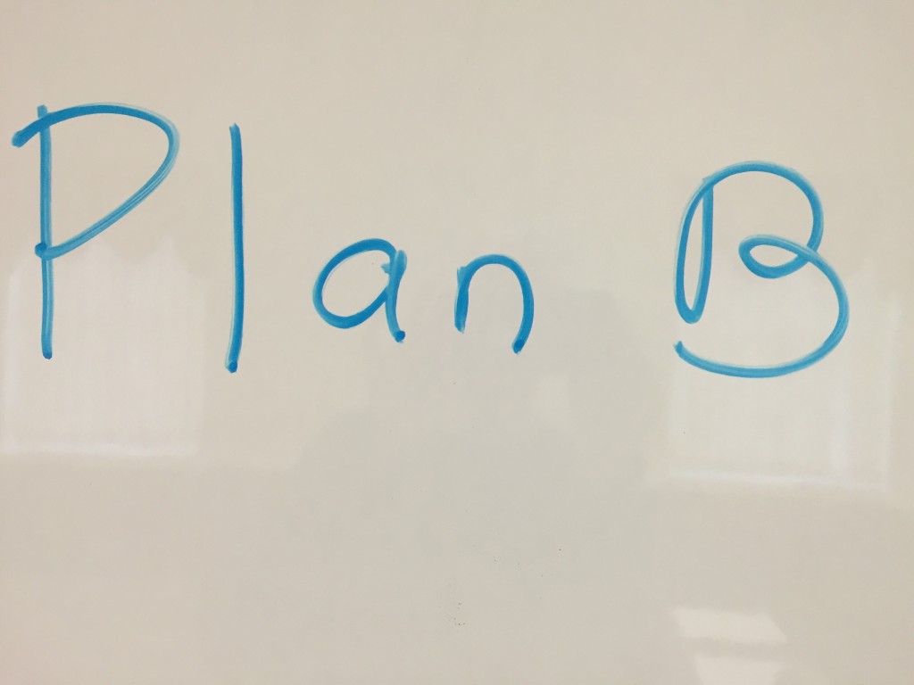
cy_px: 342
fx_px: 766
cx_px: 457
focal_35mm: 29
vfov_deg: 48.2
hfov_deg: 61.7
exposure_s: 1/30
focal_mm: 4.15
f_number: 2.2
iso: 50
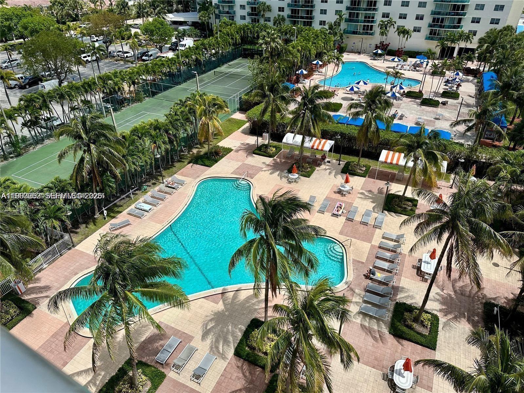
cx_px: 262
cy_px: 196
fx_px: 363
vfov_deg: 56.8
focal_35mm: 24
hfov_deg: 71.6
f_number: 1.78
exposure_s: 1/8197
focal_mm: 6.86
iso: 80
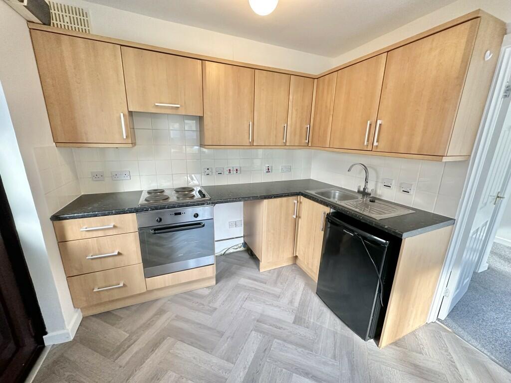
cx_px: 256
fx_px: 207
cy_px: 192
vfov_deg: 85.7
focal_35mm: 14
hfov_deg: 102.1
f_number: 2.2
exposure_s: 1/100
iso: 320
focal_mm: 2.22
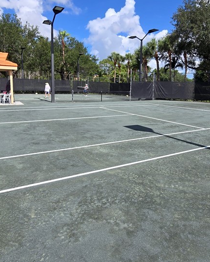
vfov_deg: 69.7
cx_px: 122
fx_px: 186
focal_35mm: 24
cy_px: 108
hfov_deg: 58.5
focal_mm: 2.2
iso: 50
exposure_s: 1/2391
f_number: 2.2
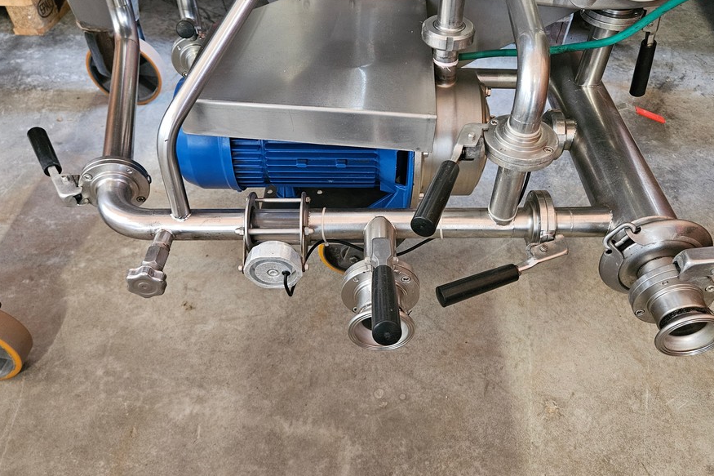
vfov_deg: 46.3
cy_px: 216
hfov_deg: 65.2
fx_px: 555
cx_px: 406
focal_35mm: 28
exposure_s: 1/33
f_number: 1.8
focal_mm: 5.4
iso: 640
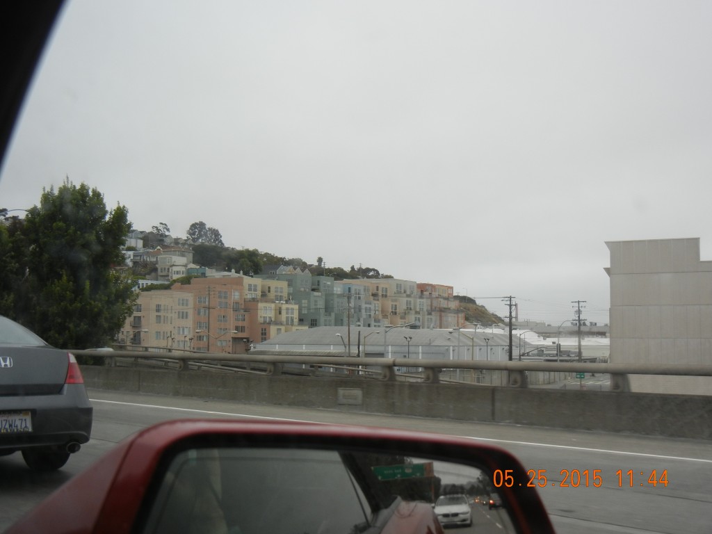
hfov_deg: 42.1
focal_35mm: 45
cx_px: 356
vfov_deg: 32.2
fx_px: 926
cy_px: 267
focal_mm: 8.1
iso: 160
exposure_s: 1/452
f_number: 3.8
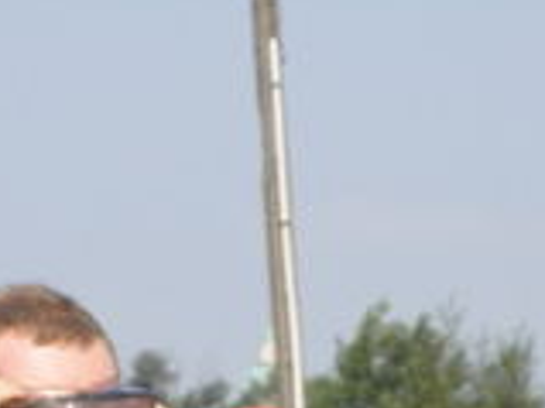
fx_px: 4452
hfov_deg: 7.0
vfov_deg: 5.2
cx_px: 209
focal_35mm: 283
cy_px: 626
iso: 80
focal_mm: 16
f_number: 4
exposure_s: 1/800
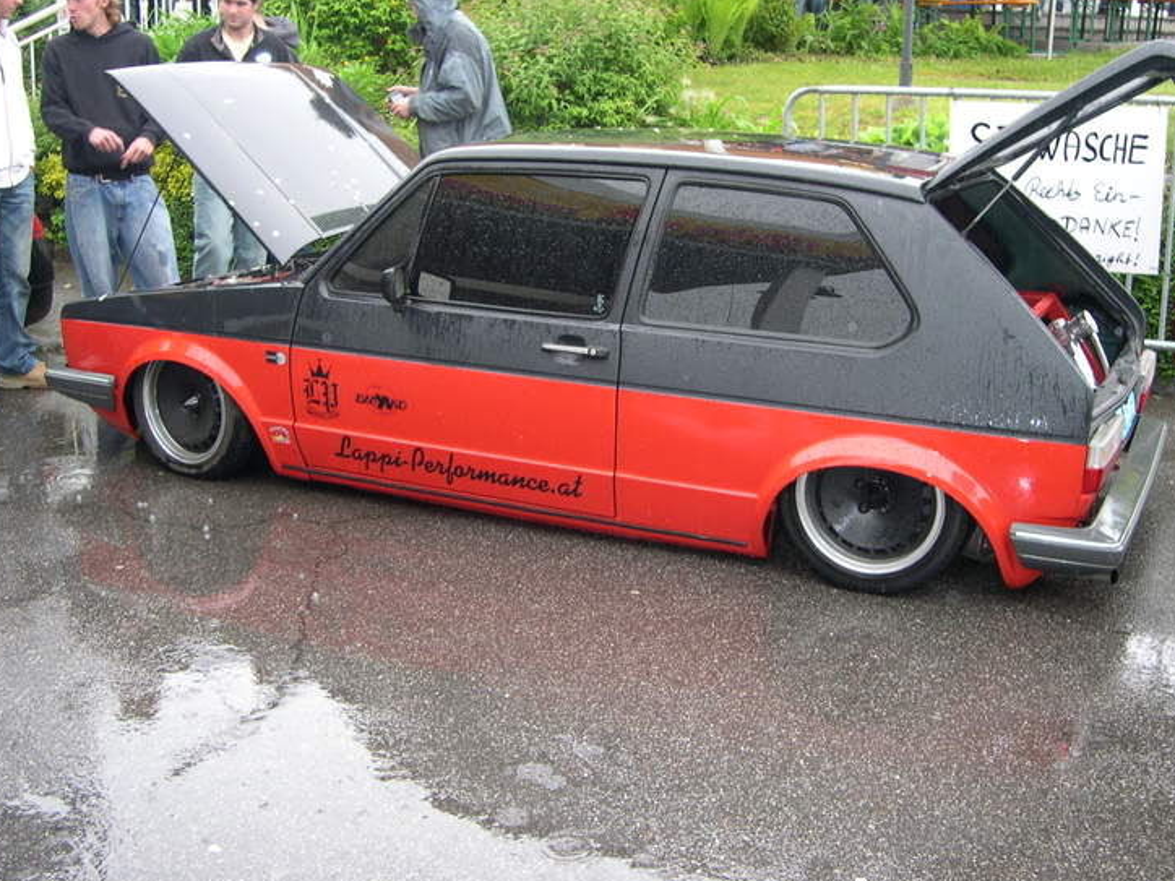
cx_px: 600
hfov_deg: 44.8
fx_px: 1426
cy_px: 419
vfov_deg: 34.3
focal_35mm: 42
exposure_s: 1/30
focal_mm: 8
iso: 140
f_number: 2.8
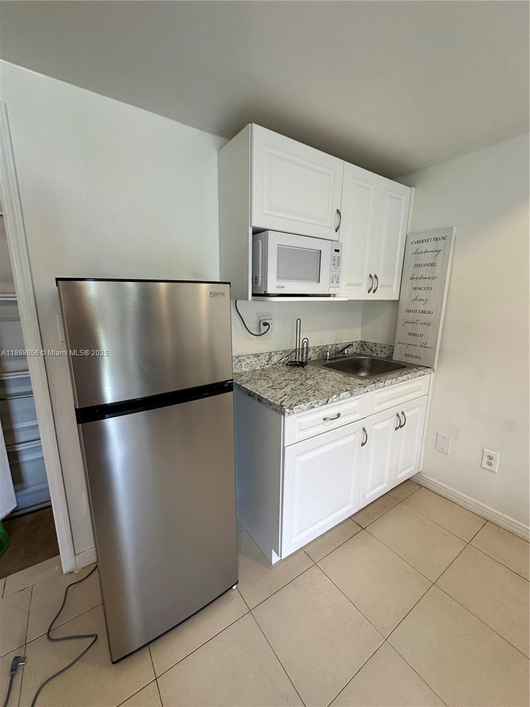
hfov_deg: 85.7
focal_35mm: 14
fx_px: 286
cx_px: 265
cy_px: 354
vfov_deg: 102.1
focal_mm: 2.22
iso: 200
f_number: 2.2
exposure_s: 1/120
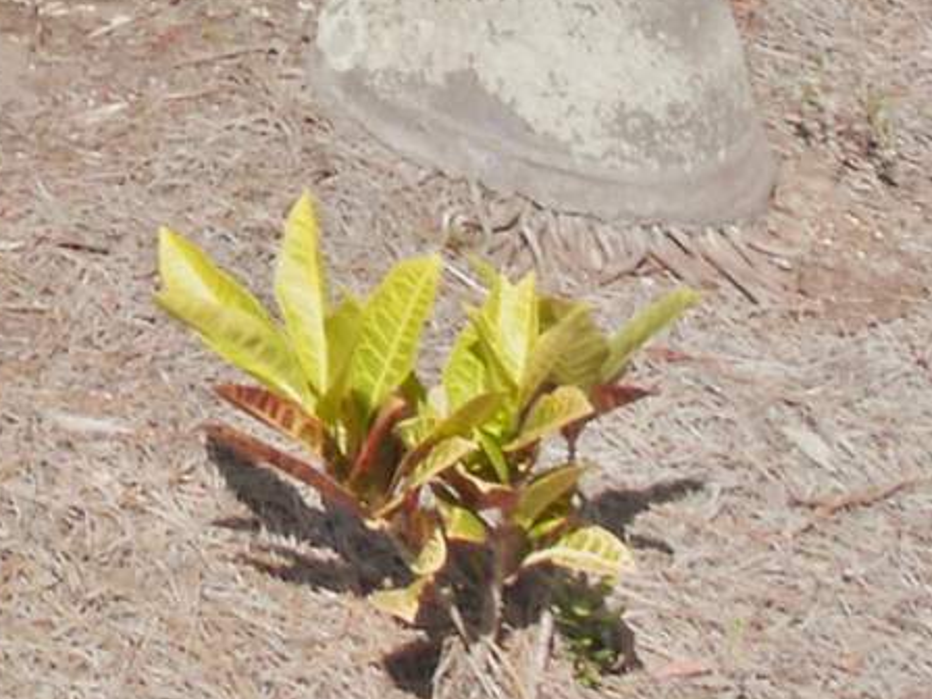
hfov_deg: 15.6
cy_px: -1279
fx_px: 2585
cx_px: -996
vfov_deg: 11.1
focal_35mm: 96
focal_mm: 7
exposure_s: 1/100
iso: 400
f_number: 16
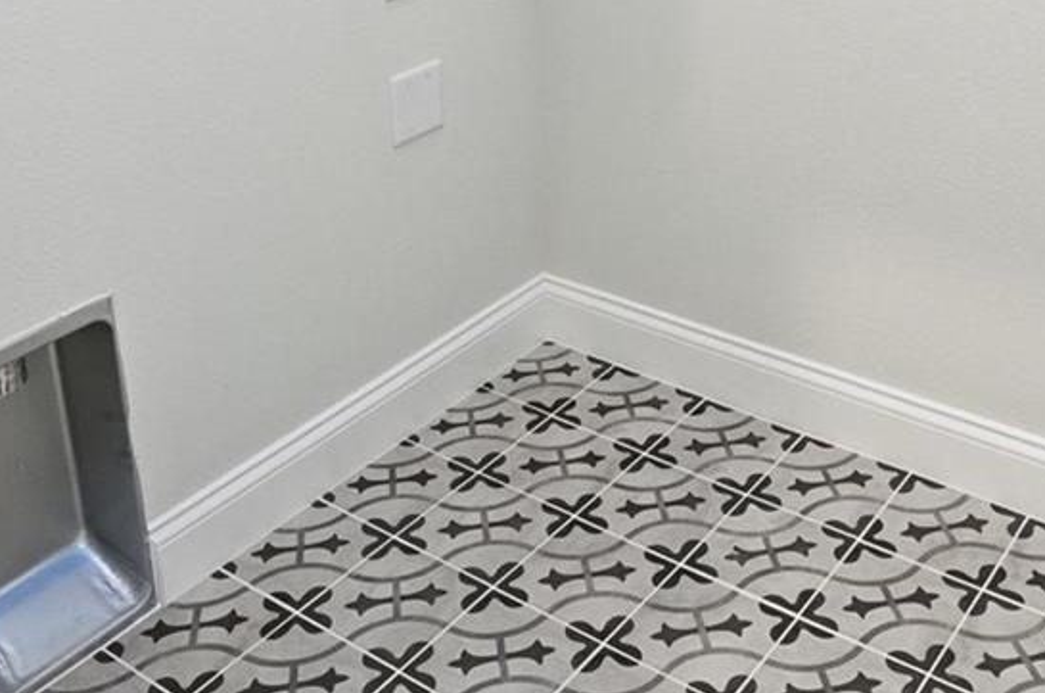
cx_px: 627
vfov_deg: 27.0
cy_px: 57
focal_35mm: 48
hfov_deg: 41.1
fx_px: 1387
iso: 100
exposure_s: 1/20
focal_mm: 16.3
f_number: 5.6
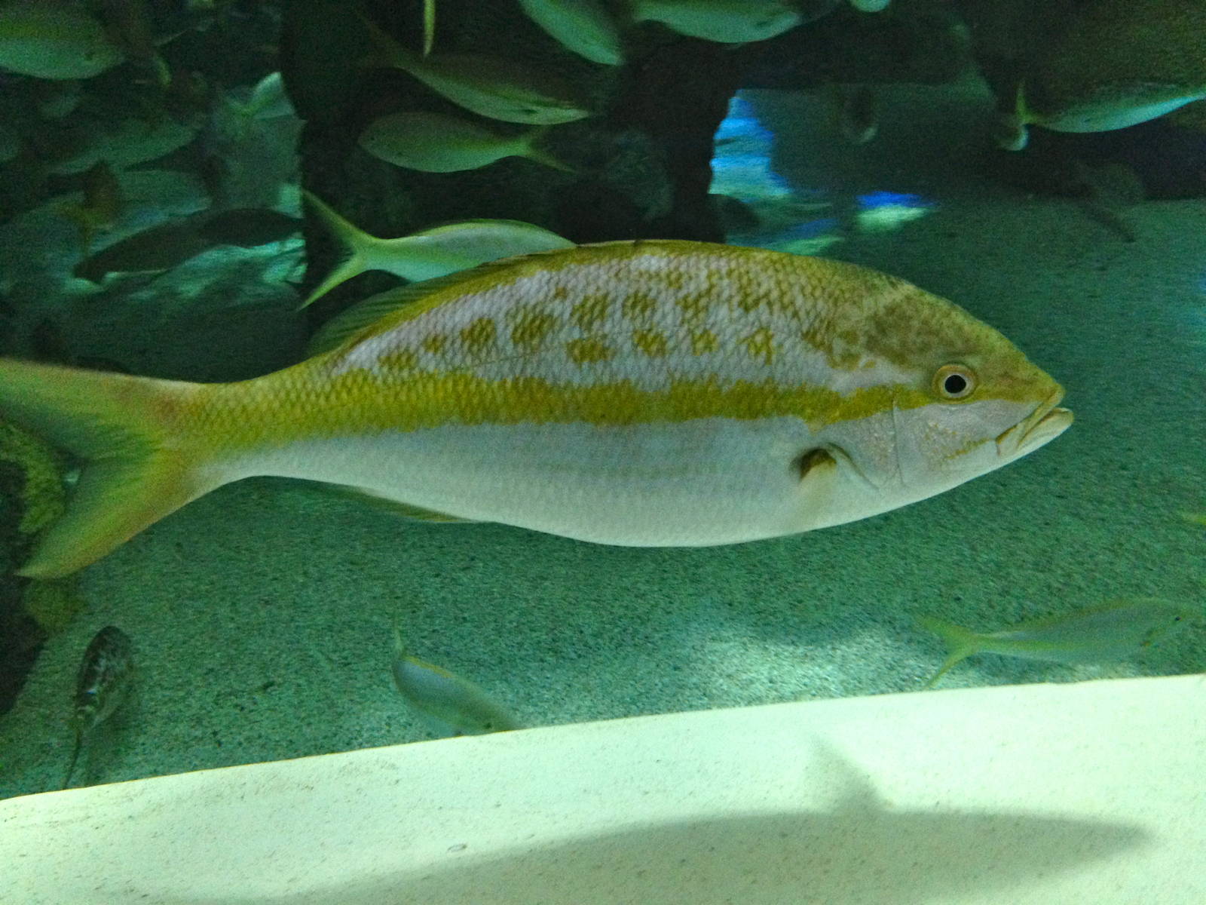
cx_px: 603
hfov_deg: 55.4
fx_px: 1150
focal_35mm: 33
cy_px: 452
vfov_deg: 42.9
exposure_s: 1/17
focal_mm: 4.12
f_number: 2.4
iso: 400
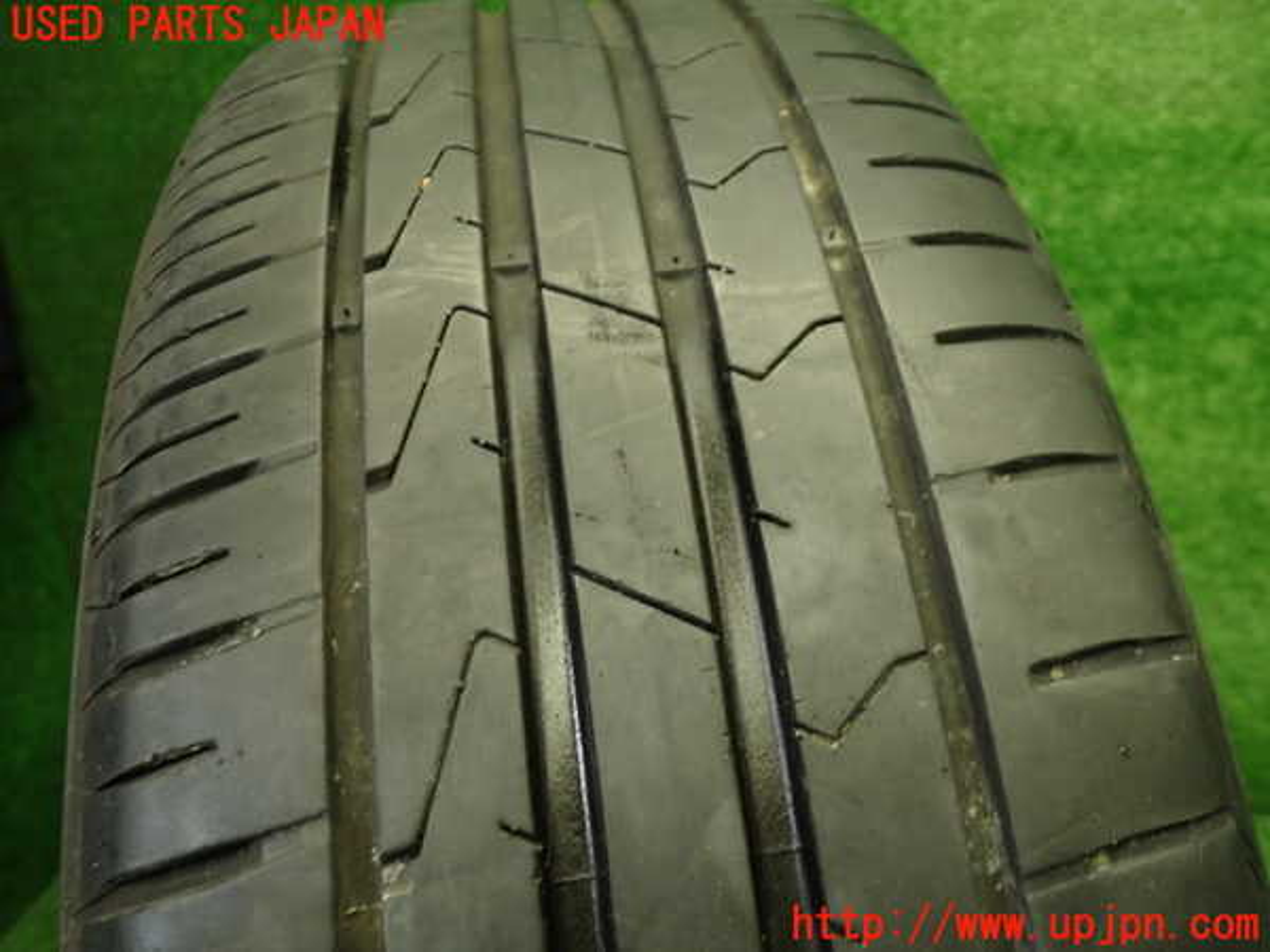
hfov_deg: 60.0
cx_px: 635
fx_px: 1101
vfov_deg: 46.8
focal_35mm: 30
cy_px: 476
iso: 200
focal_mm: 5.4
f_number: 2.3
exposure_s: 1/50
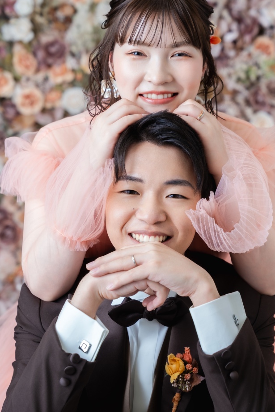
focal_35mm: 91
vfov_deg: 22.4
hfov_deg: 15.0
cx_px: 154
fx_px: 1043
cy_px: 182
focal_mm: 70
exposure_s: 1/125
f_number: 4.5
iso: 250
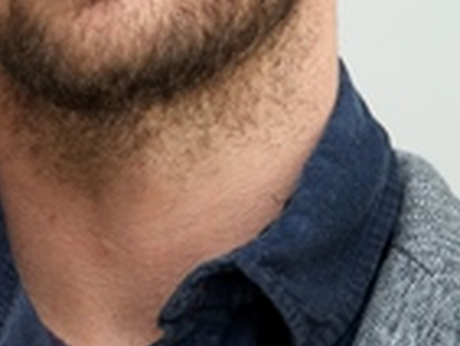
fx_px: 7621
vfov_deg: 2.6
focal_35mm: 573
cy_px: 10
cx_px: 111
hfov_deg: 3.5
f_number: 6.3
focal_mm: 210
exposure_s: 1/60
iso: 400
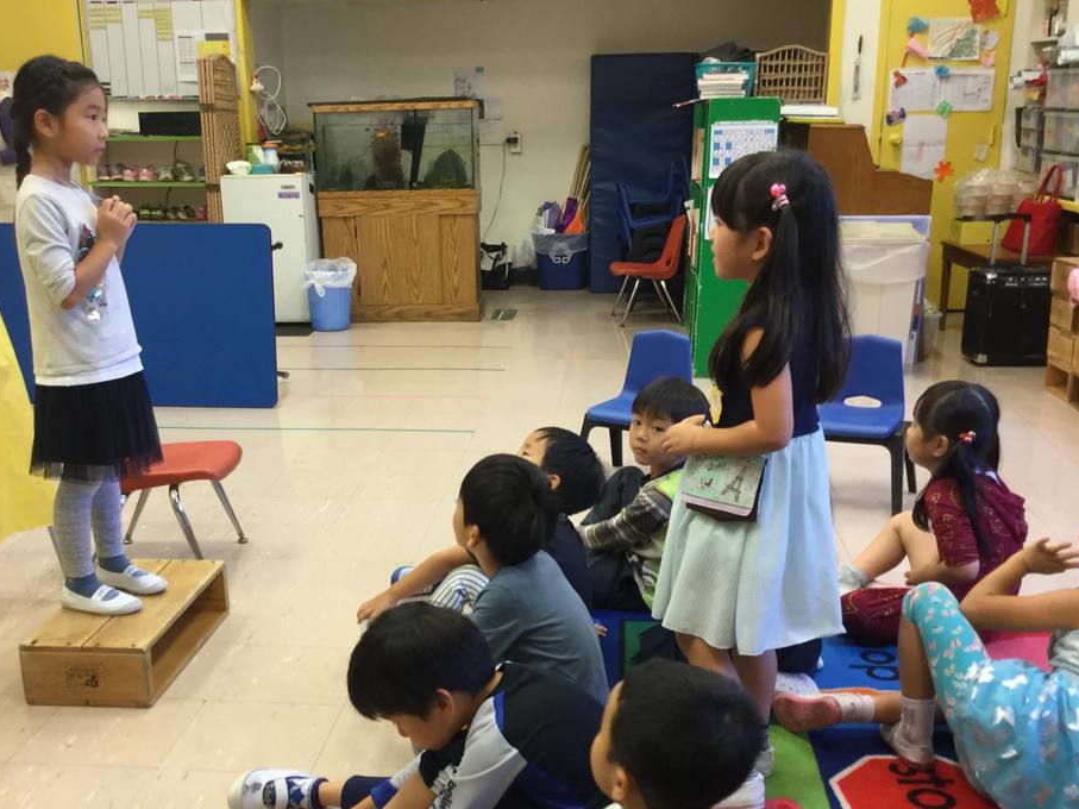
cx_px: 471
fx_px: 1278
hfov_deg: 45.7
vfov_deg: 34.9
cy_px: 526
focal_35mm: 41
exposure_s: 1/30
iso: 50
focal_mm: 3.3
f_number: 2.4
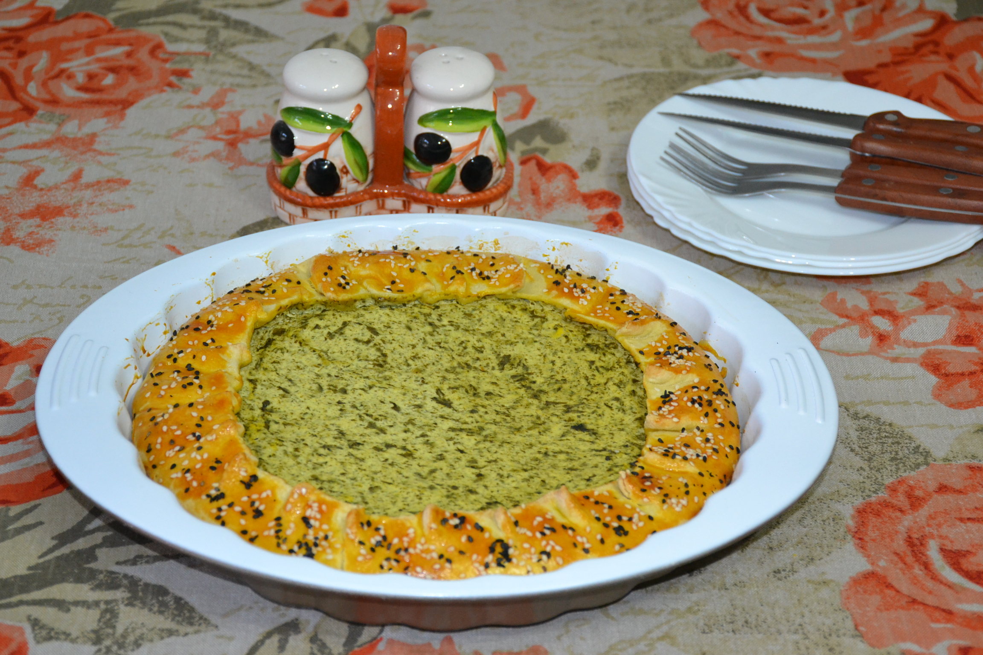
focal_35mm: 78
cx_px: 492
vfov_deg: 17.5
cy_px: 328
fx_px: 2130
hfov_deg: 26.0
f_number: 4.8
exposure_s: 1/60
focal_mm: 52
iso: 1600
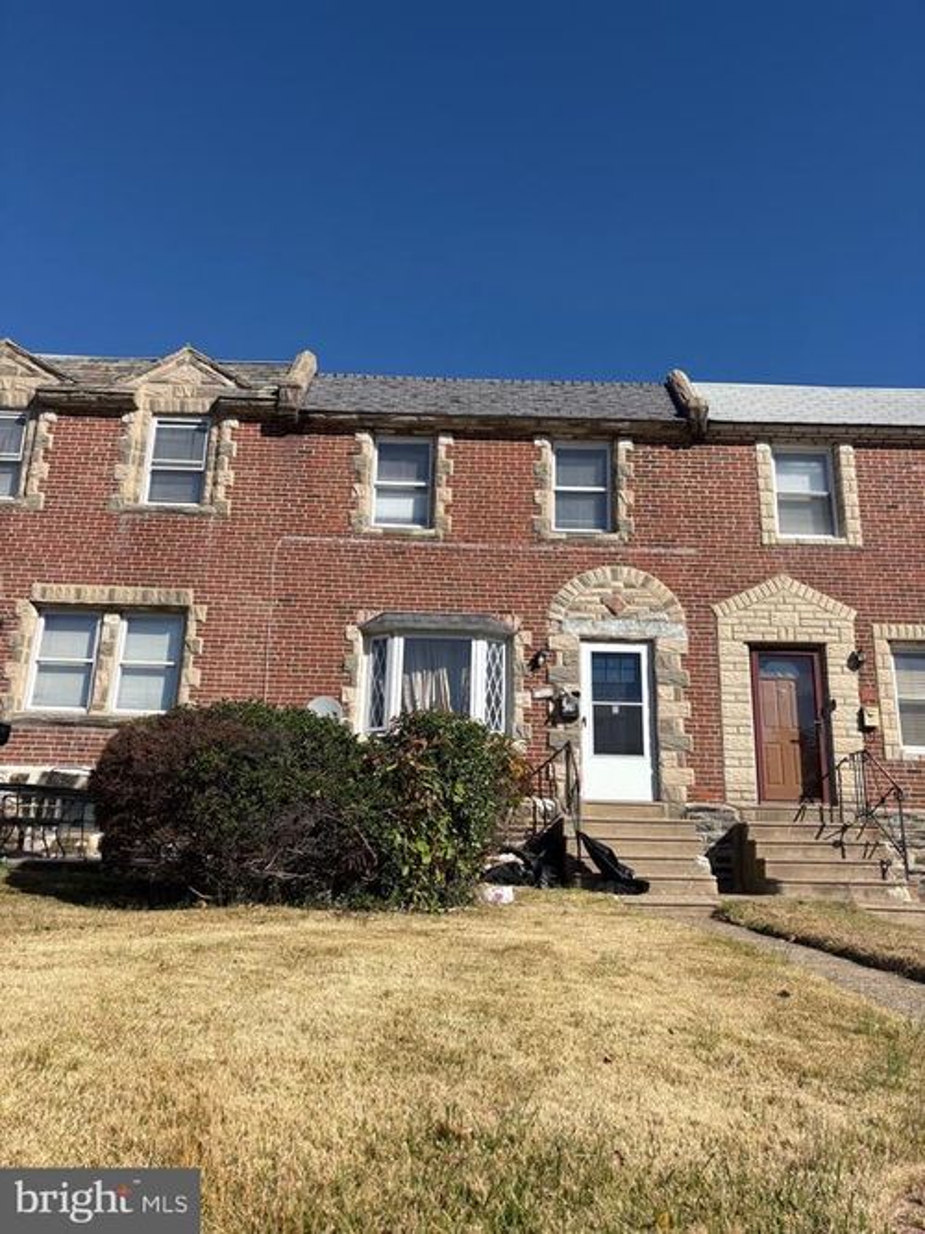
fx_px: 927
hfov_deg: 53.0
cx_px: 462
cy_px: 617
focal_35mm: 26
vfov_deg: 67.3
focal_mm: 5.96
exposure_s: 1/4065
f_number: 1.6
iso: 50
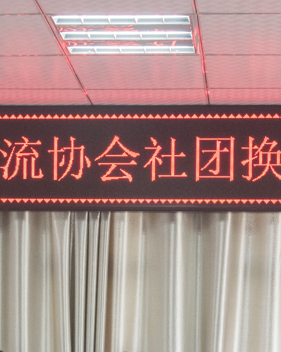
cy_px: 345
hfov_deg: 12.2
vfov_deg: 15.0
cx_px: 130
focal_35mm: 126
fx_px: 1310
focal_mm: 34
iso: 3600
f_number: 8
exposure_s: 1/50
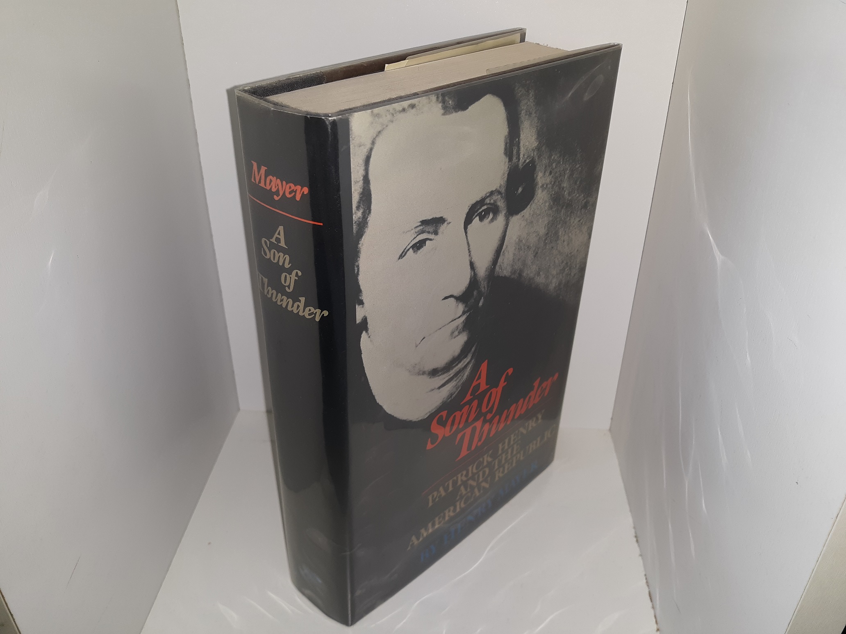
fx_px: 684
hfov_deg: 63.4
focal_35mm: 28
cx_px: 423
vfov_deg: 49.7
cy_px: 317
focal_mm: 3.7
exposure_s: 1/146
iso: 40
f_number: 1.7
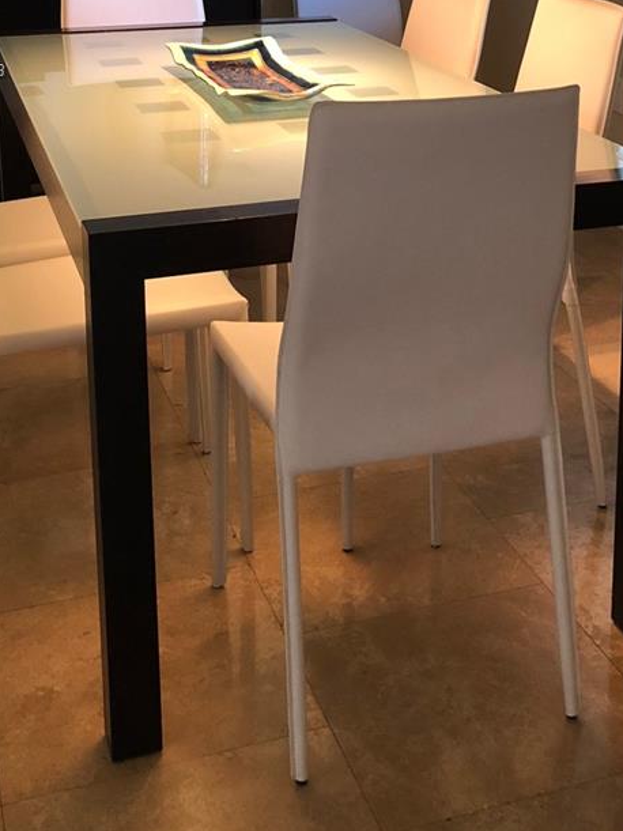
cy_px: 72
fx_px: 1368
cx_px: 369
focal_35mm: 57
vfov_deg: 32.0
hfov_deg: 25.6
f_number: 1.8
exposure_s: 1/15
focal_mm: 3.99
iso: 64
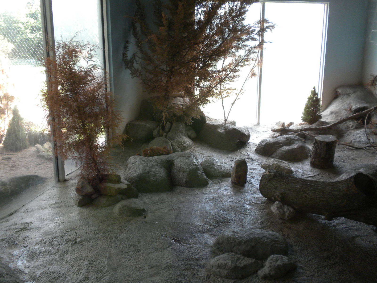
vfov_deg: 38.7
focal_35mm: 37
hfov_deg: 50.1
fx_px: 403
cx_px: 188
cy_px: 142
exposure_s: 1/59.8
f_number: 3.5
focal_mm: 6.6
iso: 161
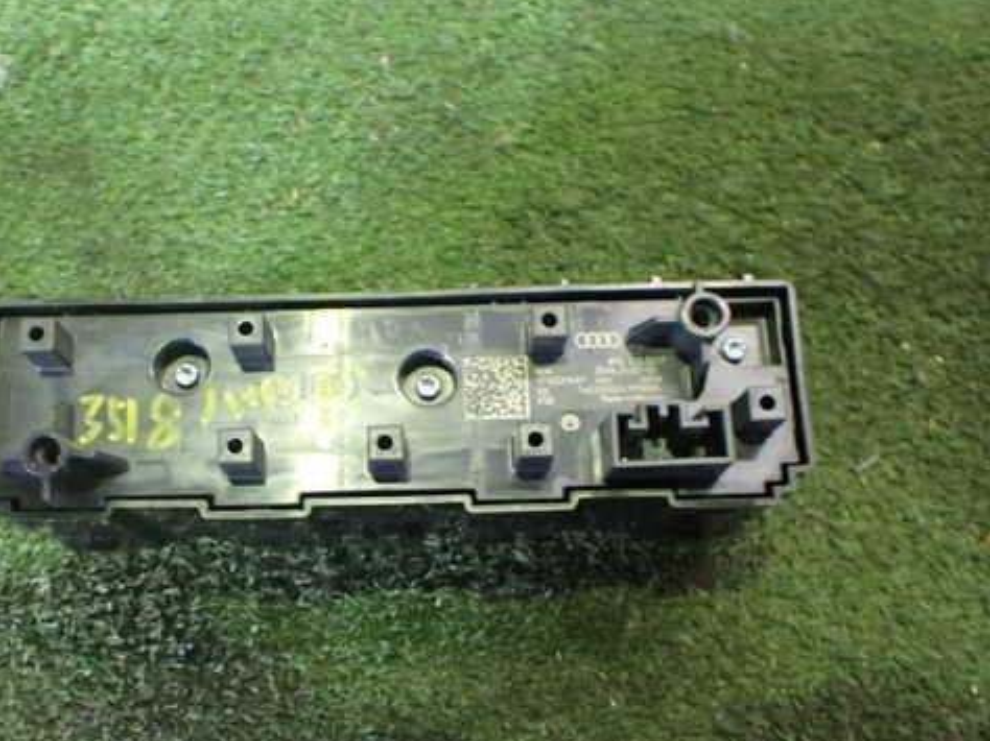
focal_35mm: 38
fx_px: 1086
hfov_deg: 48.6
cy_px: 390
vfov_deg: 37.7
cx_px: 386
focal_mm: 5.4
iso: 800
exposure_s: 1/40
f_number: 2.3
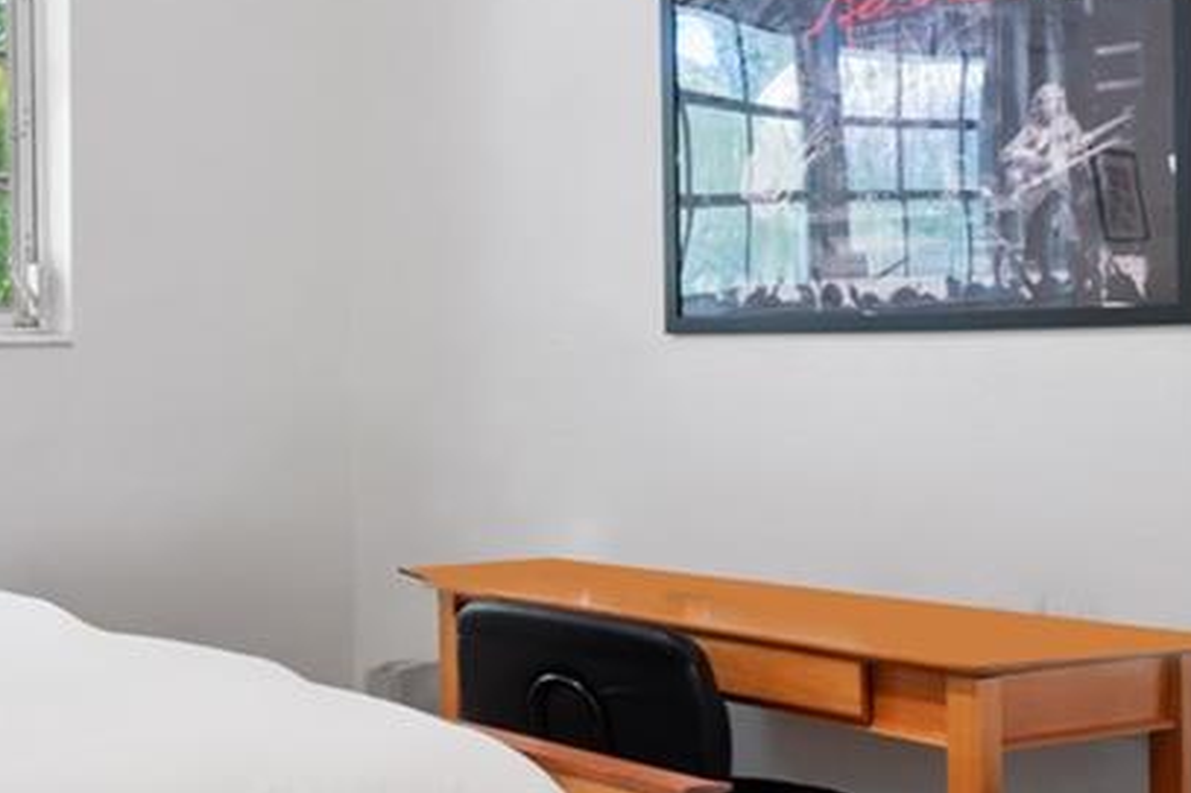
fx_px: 1951
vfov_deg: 23.0
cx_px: -176
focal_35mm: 59
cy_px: 392
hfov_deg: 29.9
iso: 250
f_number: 9
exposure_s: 3.2
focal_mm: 10
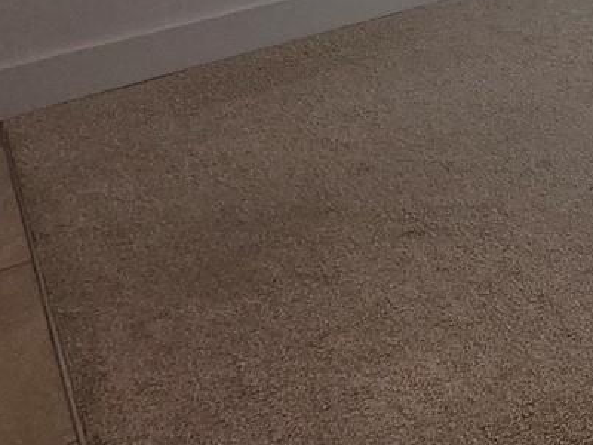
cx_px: 900
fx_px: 891
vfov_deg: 20.1
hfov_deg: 26.3
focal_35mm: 52
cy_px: -359
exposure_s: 1/171
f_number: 2.2
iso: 25
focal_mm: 1.7
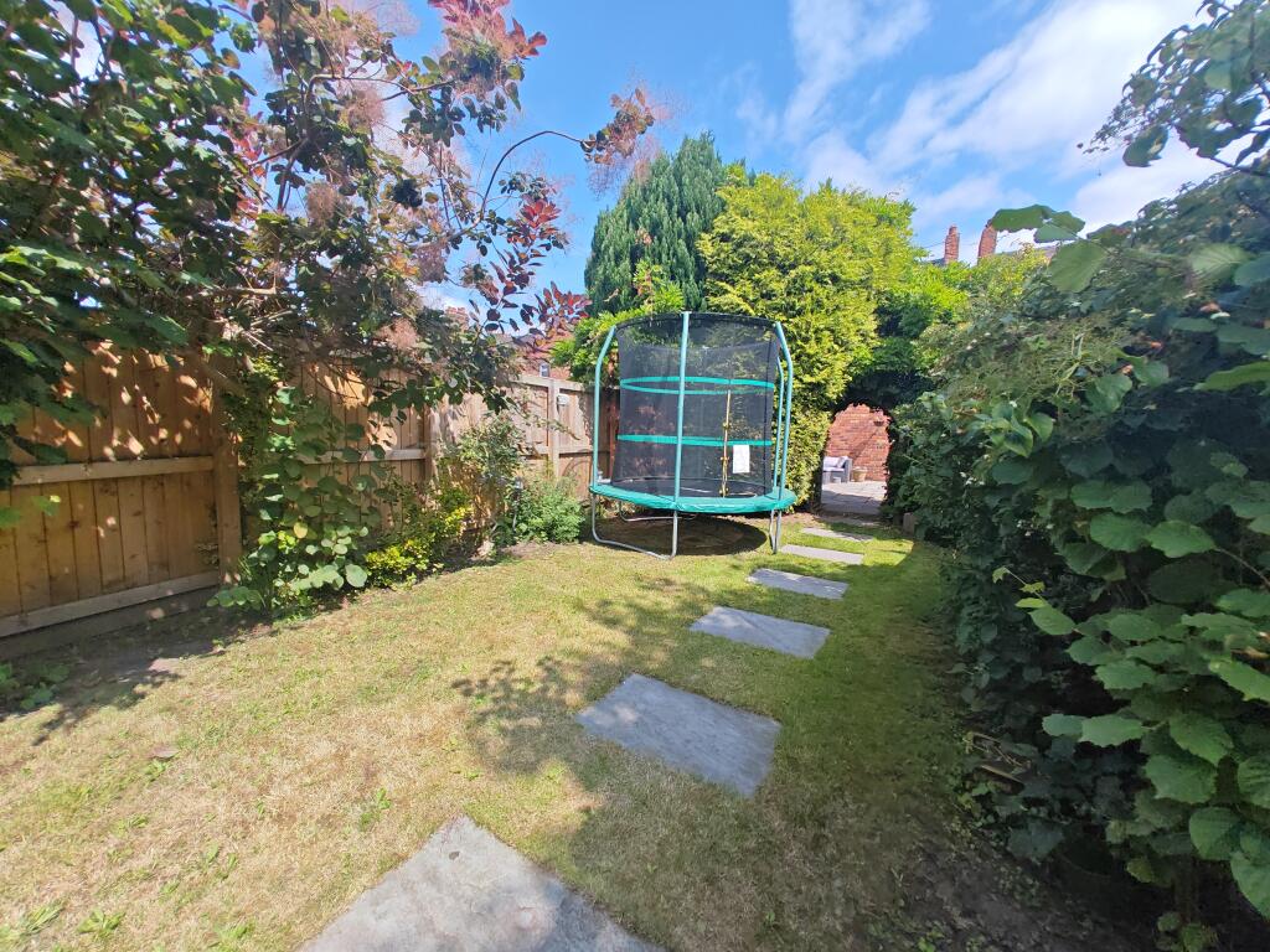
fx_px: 477
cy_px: 476
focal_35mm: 13
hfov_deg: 106.2
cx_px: 635
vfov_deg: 89.9
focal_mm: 1.82
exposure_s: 1/480
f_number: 2
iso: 50
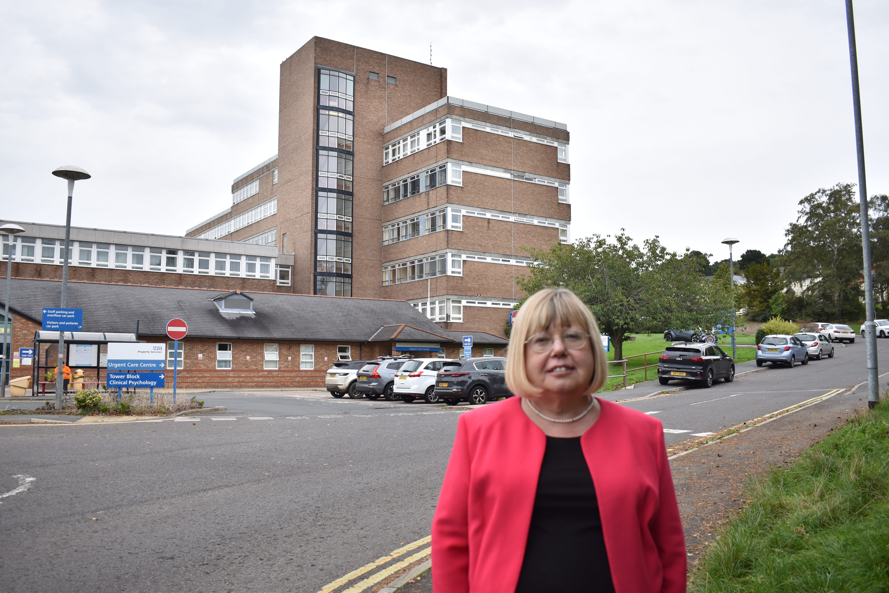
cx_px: 444
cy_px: 296
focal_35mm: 30
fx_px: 741
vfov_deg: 43.6
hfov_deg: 61.9
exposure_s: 1/125
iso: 100
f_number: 5
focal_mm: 20
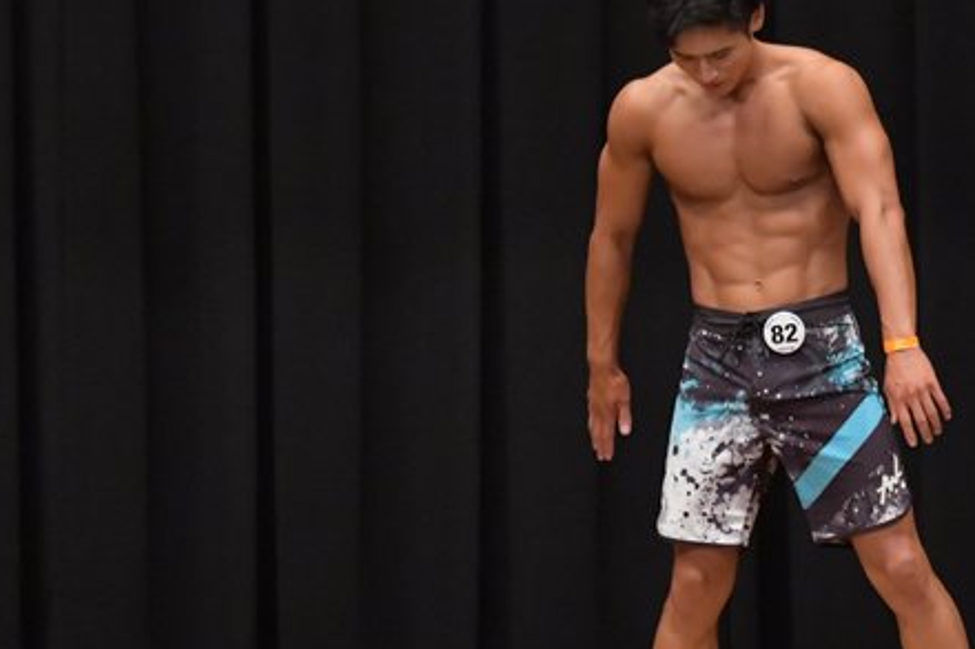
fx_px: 10720
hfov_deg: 5.2
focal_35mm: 396
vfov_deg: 3.5
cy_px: 390
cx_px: 655
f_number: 5.6
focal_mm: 150
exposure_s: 1/400
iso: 6400
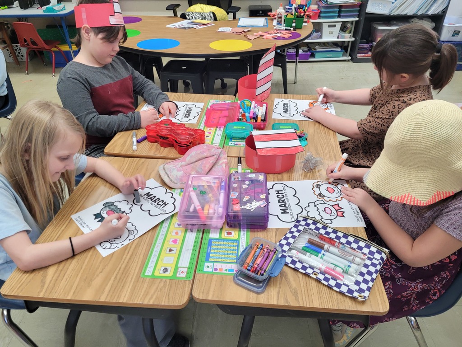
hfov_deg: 67.3
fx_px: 347
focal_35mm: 26
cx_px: 231
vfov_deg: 53.1
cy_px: 174
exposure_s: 1/60
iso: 200
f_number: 1.8
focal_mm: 5.4
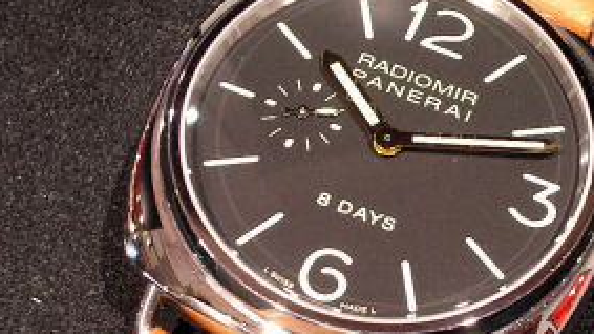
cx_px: 409
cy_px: 174
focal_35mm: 111
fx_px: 1748
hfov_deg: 19.2
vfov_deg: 10.9
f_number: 3.7
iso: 166
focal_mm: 10.9
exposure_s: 1/3.3
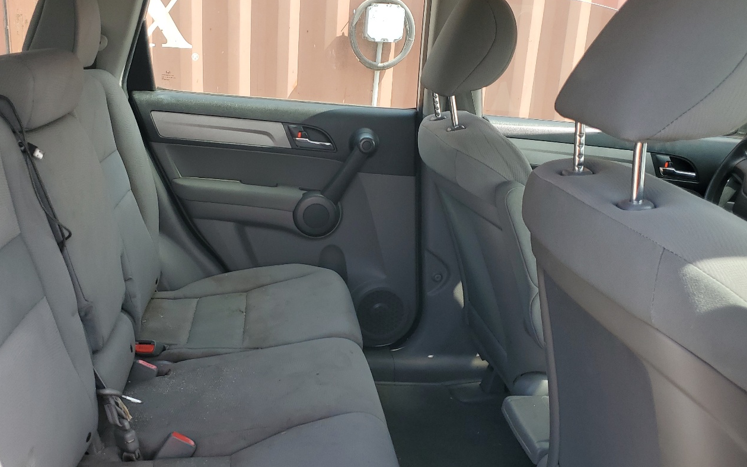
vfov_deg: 36.2
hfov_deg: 55.0
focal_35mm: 35
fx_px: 712
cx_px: 307
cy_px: 259
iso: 50
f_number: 1.5
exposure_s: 1/500
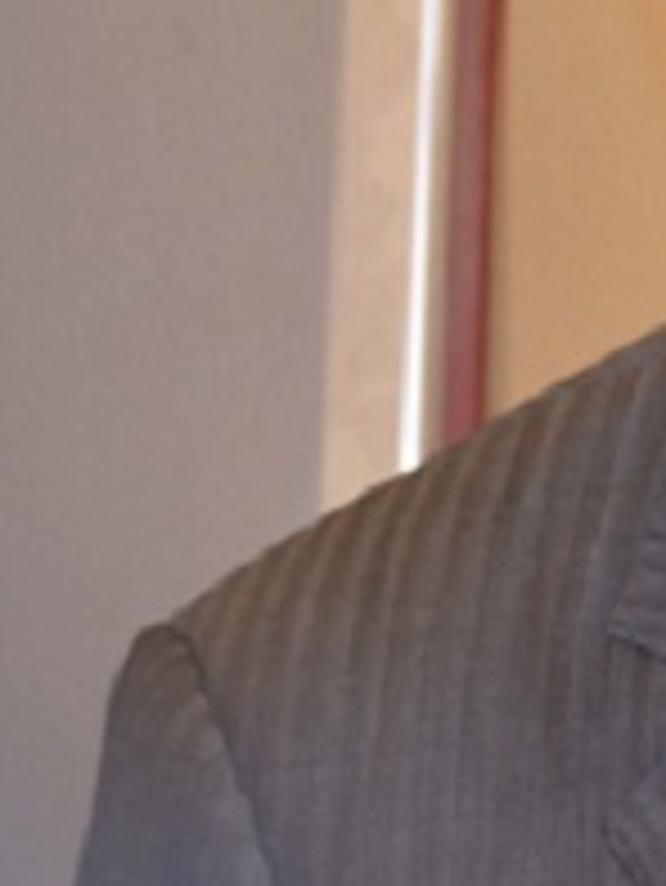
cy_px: -137
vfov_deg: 6.9
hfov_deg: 5.2
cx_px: 1152
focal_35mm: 285
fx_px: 7296
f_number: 4
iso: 800
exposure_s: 1/25
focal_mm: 55
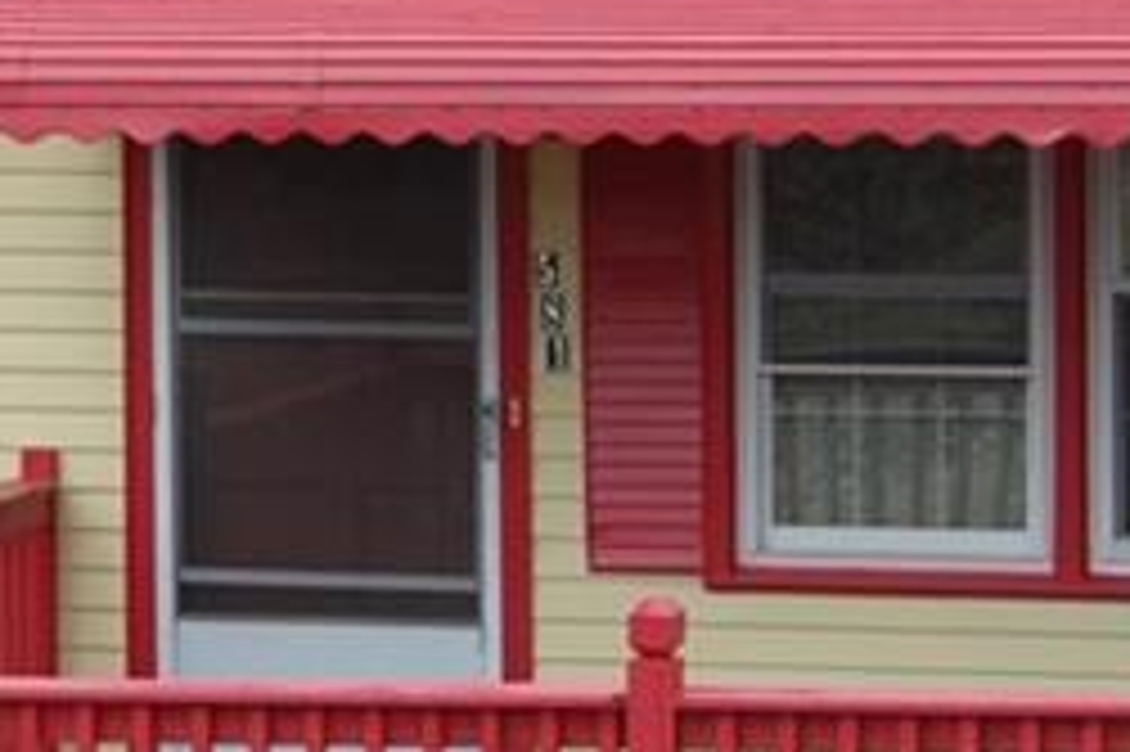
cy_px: 95
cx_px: 108
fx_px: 6148
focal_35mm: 196
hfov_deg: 10.4
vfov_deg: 7.0
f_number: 4.5
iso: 320
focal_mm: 32
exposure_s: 1/500
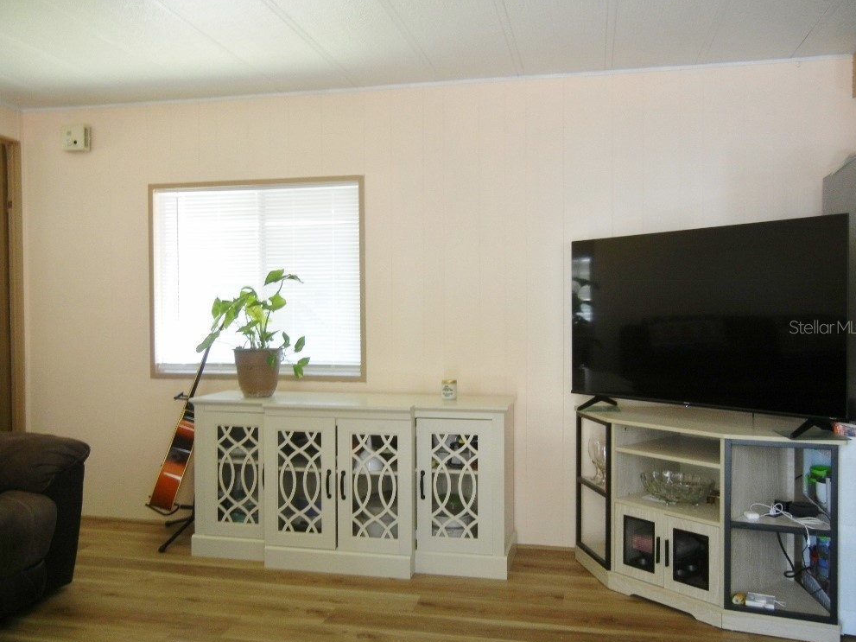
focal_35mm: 31
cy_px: 327
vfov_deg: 45.4
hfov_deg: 58.4
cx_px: 428
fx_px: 766
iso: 210
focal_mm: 5.4
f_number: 3.5
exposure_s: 1/30
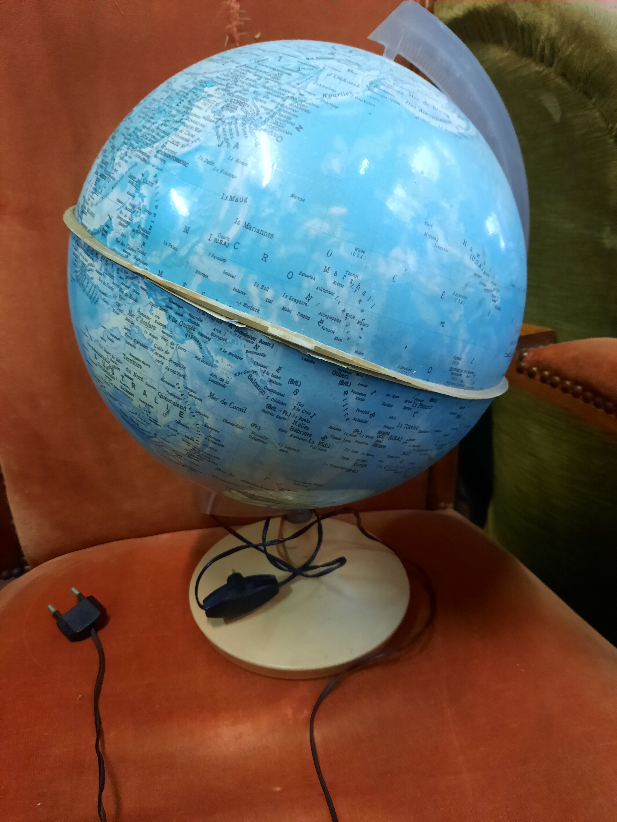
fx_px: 594
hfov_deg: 54.9
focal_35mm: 25
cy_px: 411
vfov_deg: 69.4
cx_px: 308
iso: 500
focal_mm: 4.6
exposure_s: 1/25
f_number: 2
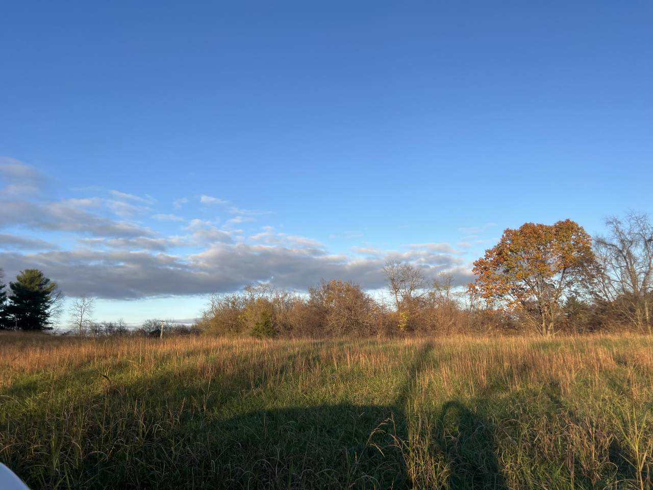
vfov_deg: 53.1
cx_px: 326
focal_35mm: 26
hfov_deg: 67.3
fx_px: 490
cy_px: 245
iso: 50
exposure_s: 1/1972
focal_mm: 5.7
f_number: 1.5
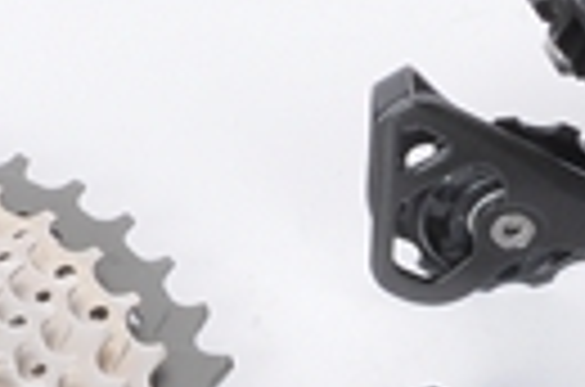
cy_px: 664
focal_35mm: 211
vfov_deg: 6.4
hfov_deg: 9.7
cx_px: 544
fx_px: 3420
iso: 320
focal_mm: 24
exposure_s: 1/125
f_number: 19
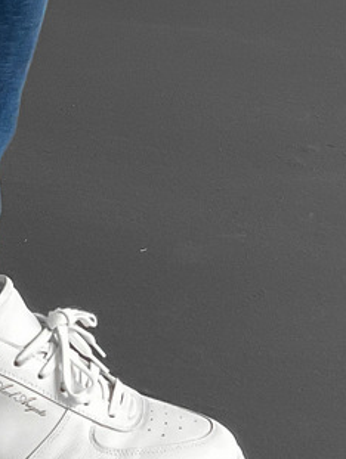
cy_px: -367
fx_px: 1982
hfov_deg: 9.8
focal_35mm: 149
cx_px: -89
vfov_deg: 12.2
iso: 64
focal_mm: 3
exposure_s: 1/120
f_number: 1.8
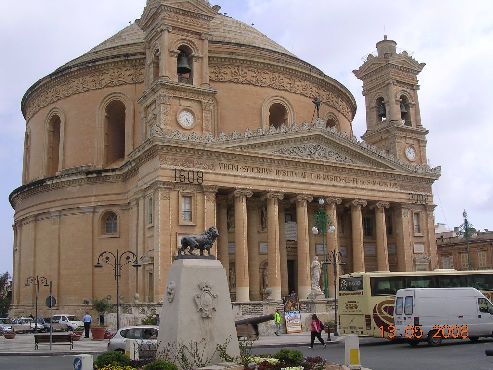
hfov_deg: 49.0
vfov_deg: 37.7
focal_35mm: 38
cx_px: 246
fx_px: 541
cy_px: 185
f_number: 5.6
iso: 100
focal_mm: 5.8
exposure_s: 1/268
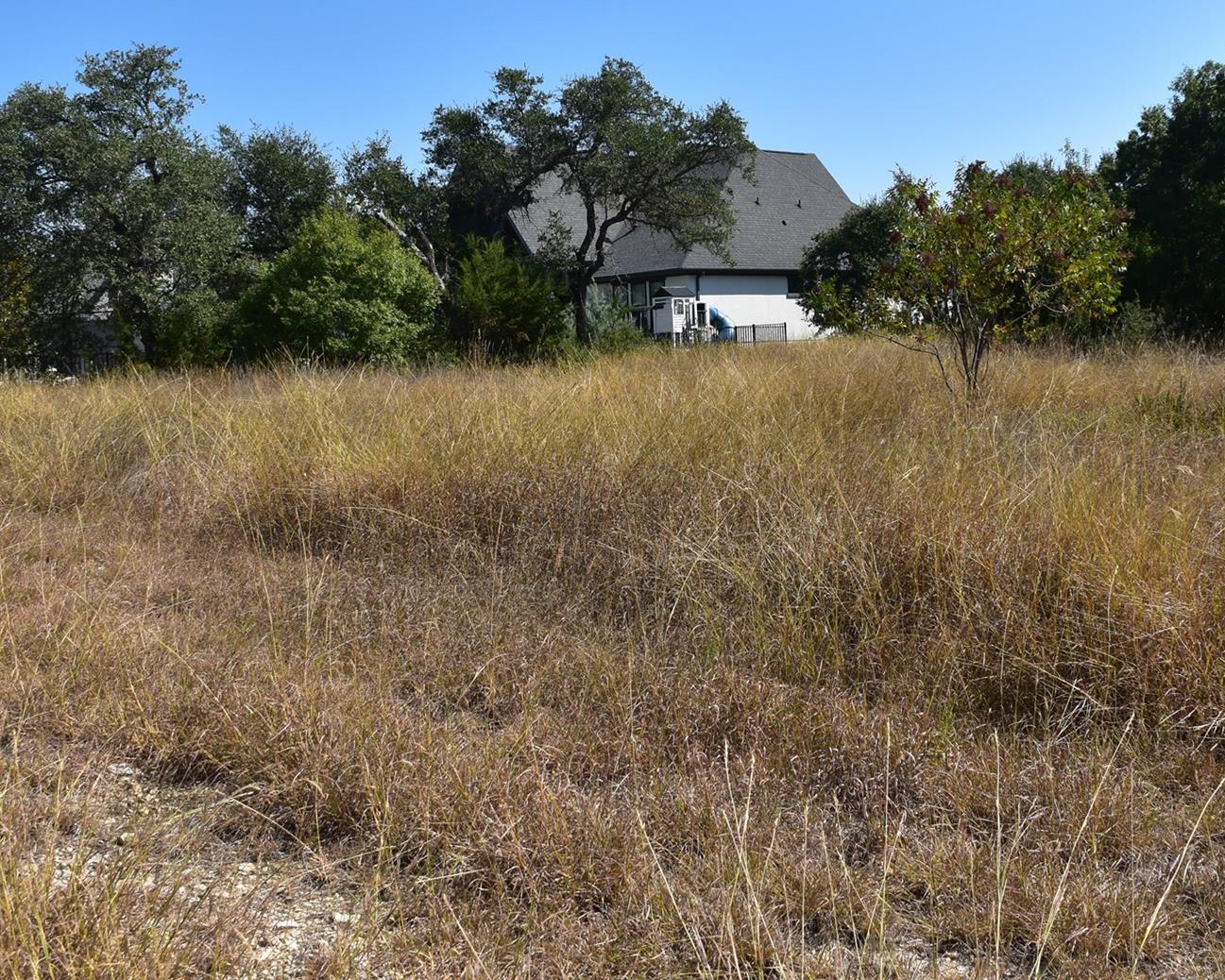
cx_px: 665
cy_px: 342
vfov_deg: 37.0
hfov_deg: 45.7
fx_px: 1450
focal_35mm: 40
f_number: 11
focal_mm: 18
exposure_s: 1/500
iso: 360
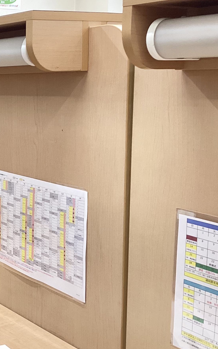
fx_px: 580
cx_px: -85
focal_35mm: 61
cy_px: 166
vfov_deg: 33.5
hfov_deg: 19.3
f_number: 2.4
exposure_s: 1/60
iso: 125
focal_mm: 3.3
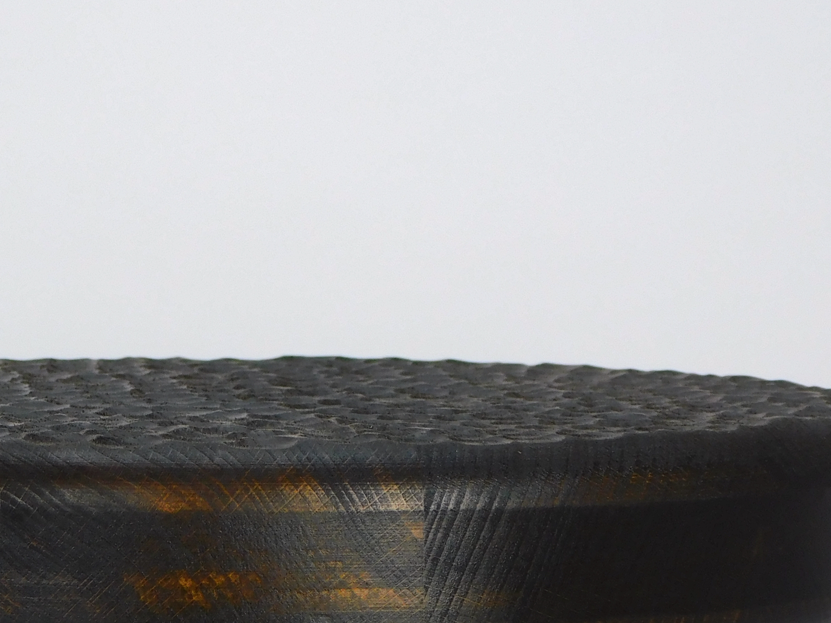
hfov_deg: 13.0
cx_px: 240
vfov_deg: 9.8
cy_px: 319
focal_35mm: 152
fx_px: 3649
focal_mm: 14.2
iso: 125
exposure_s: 1/100
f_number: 4.4
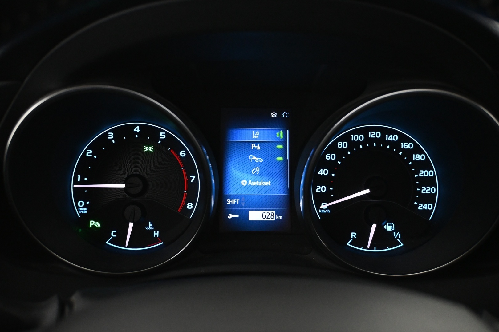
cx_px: 250
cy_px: 166
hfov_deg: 47.2
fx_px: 572
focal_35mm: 41
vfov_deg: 32.4
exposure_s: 1/40
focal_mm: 27.5
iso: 3600
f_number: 4.5
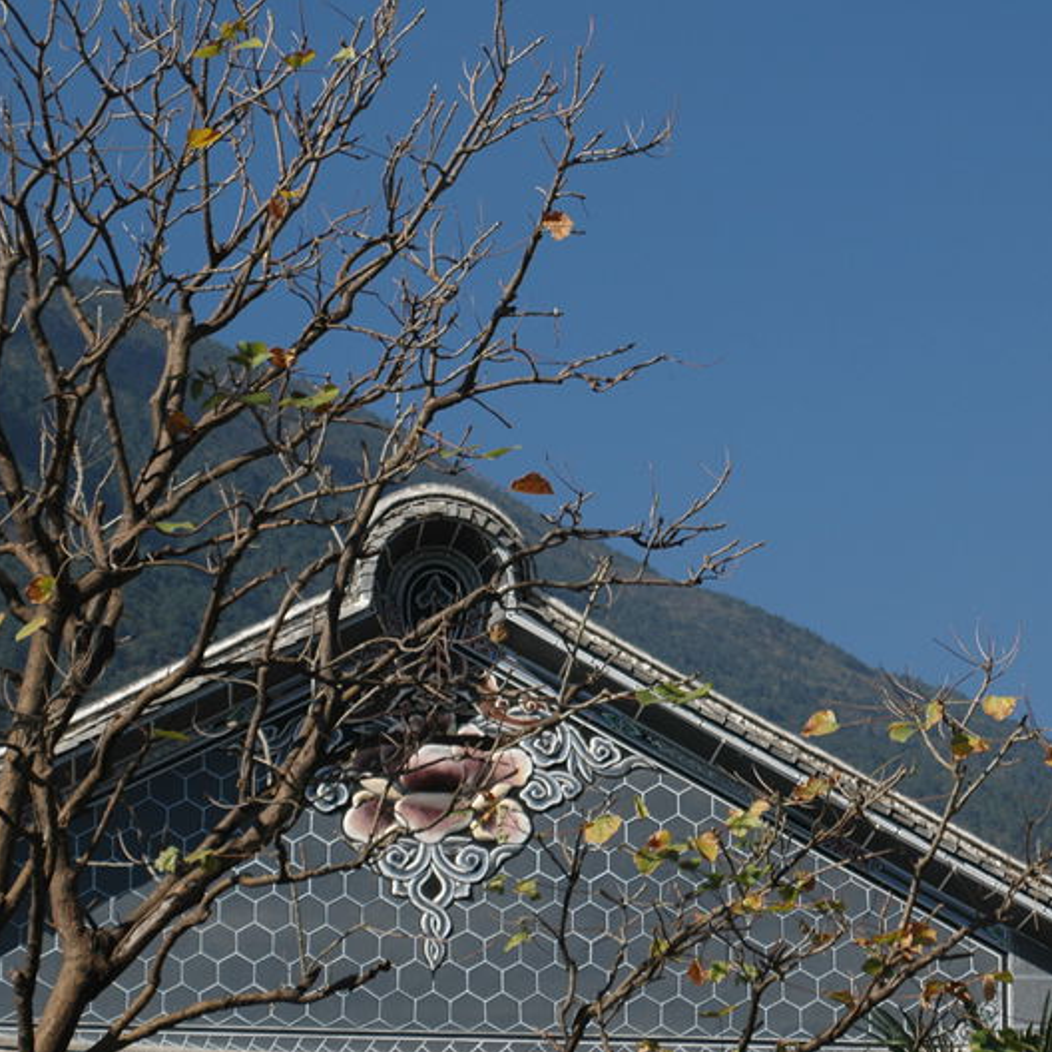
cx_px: 618
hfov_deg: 9.1
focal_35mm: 193
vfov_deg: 9.1
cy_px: 527
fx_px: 6636
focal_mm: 100
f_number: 7.1
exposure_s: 1/800
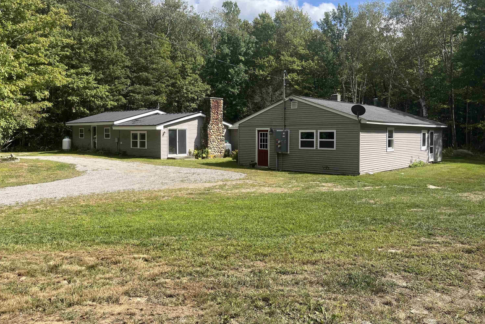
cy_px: 138
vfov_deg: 46.3
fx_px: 377
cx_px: 234
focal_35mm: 28
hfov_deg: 65.5
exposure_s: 1/2101
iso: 50
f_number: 1.6
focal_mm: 5.1
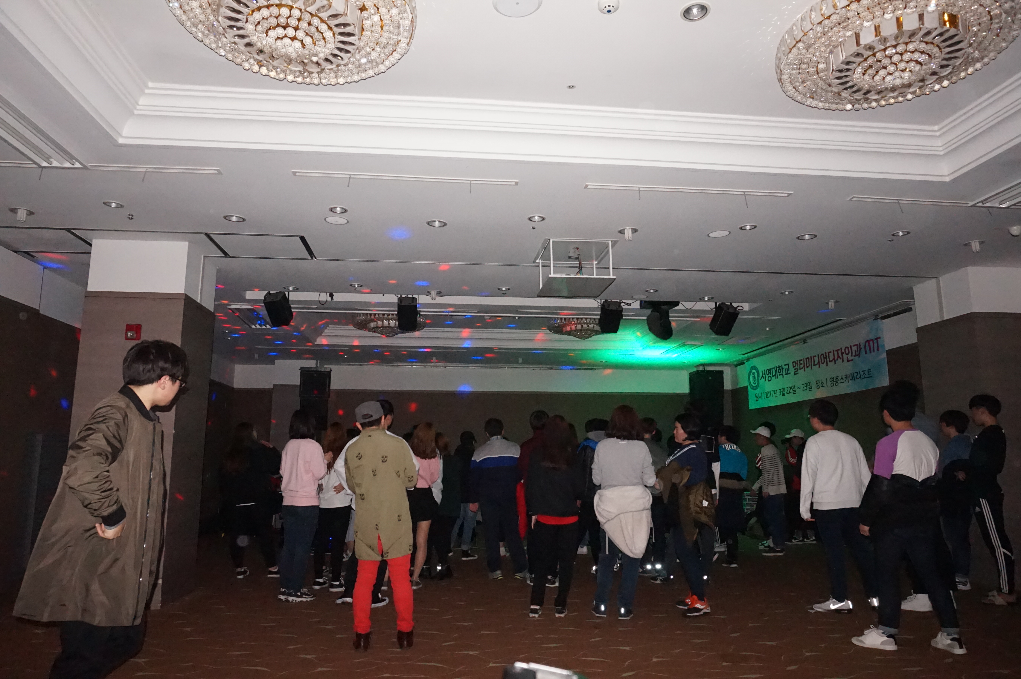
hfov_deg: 73.8
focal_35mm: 24
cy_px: 340
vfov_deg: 53.1
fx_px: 680
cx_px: 510
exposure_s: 1/160
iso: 4000
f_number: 5.6
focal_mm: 16
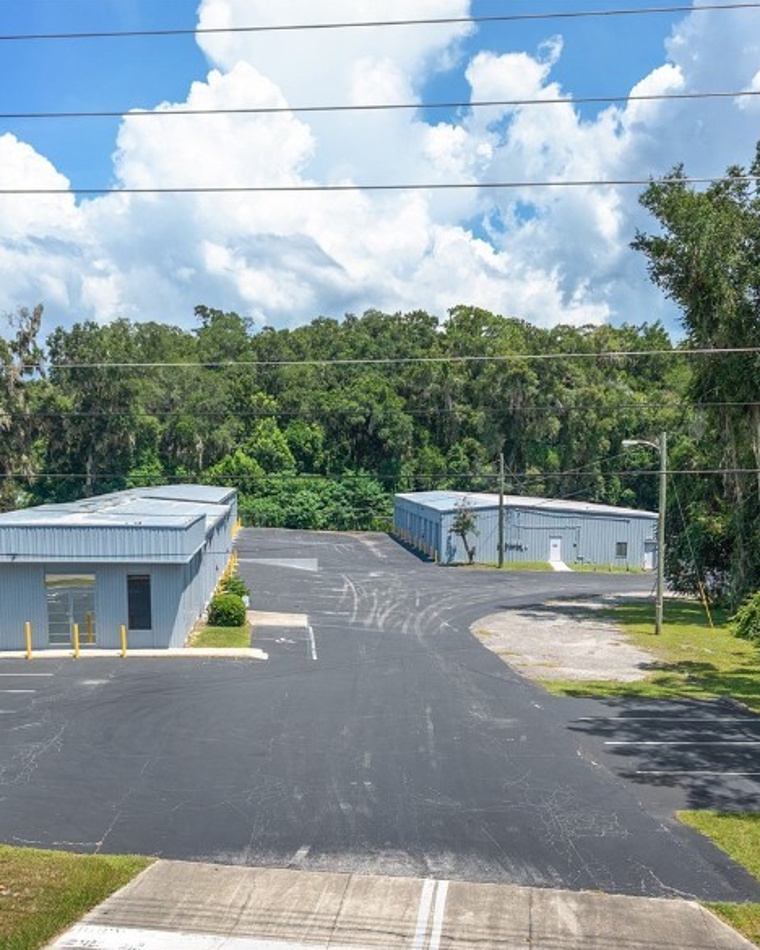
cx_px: 362
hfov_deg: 36.5
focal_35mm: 41
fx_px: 1153
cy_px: 619
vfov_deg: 44.3
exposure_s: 1/4000
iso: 220
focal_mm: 8.67
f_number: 1.8
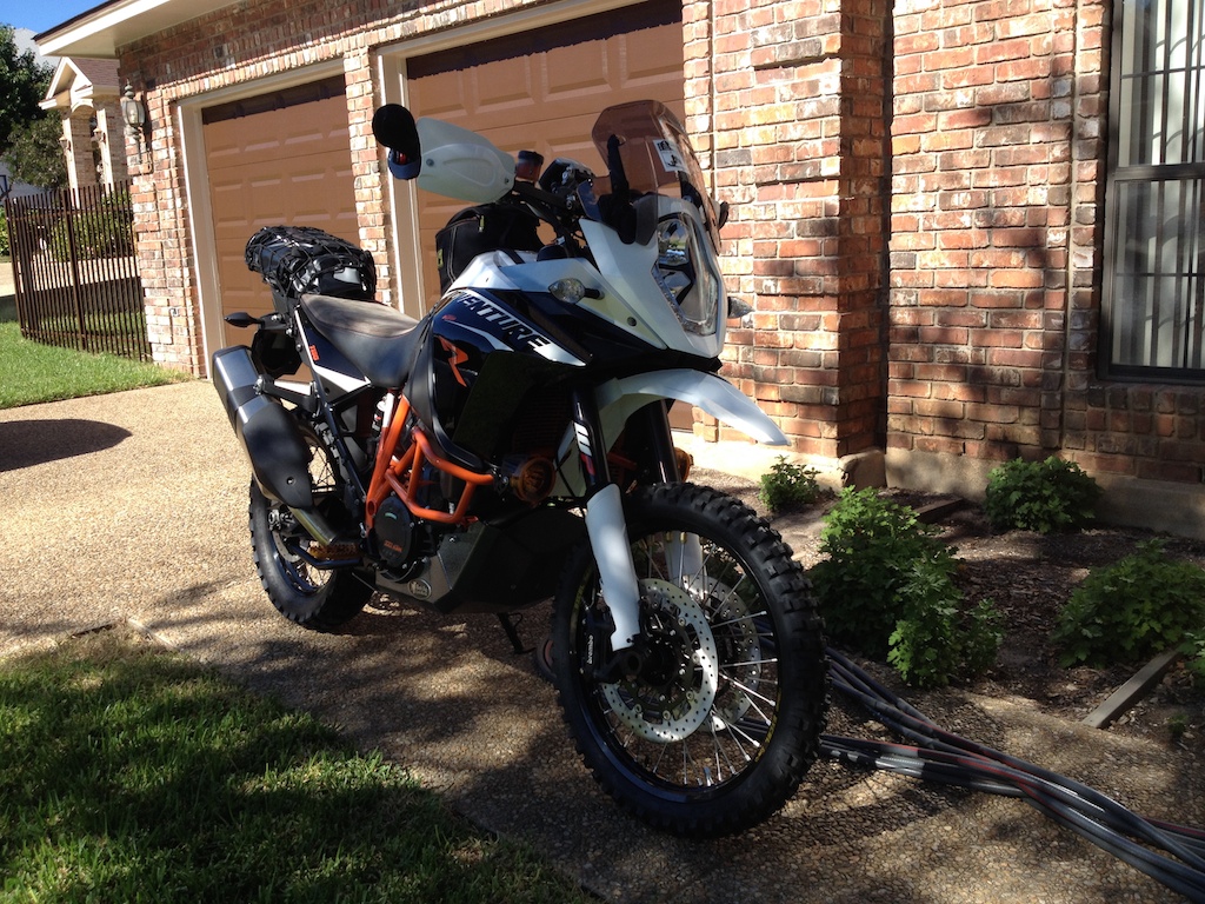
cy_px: 452
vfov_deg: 40.7
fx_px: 1218
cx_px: 602
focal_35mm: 35
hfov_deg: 52.6
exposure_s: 1/863
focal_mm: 4.28
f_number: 2.4
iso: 50
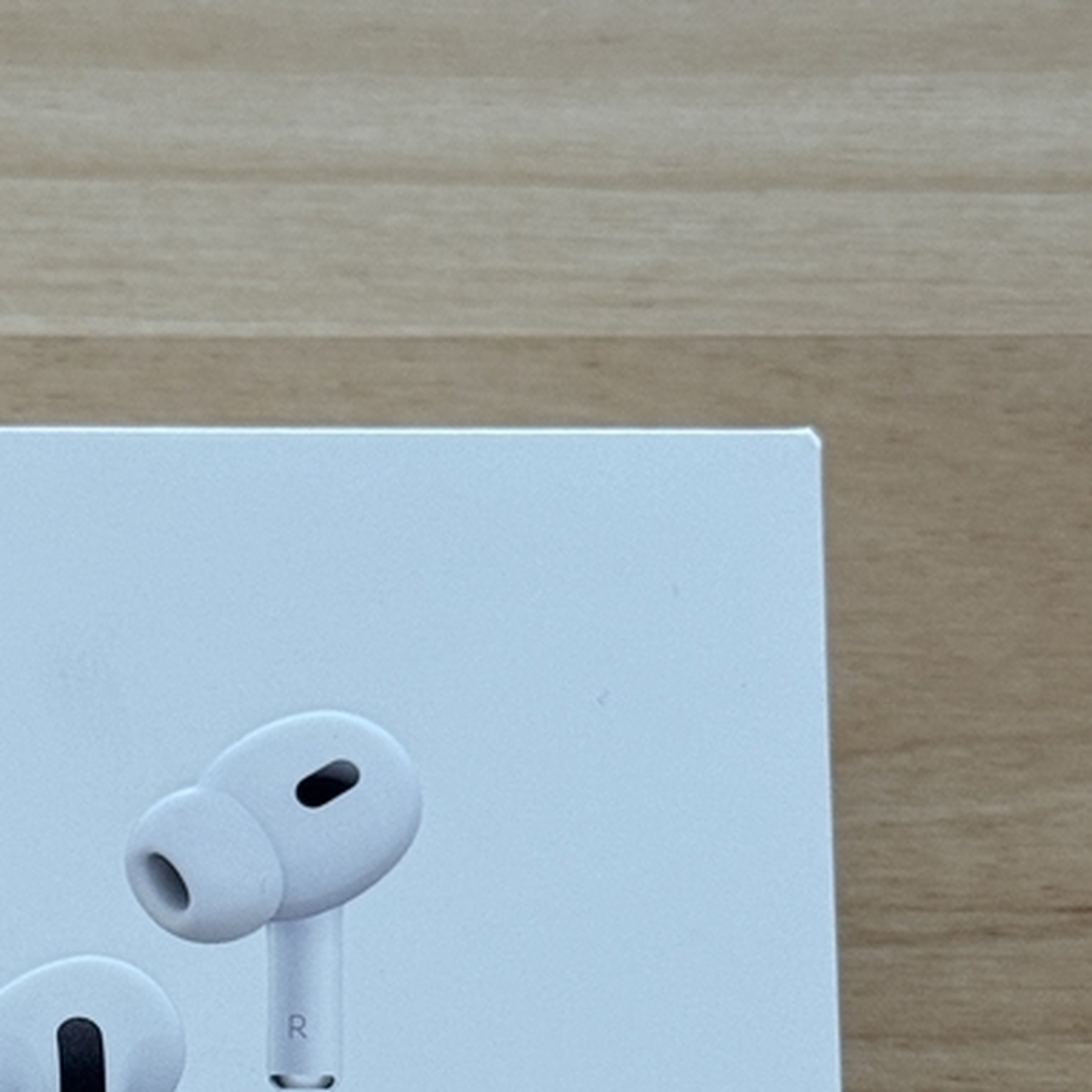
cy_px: 1274
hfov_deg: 13.0
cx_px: 148
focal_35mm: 133
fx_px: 4747
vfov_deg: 12.8
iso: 64
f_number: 1.78
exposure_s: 1/390
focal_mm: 6.76
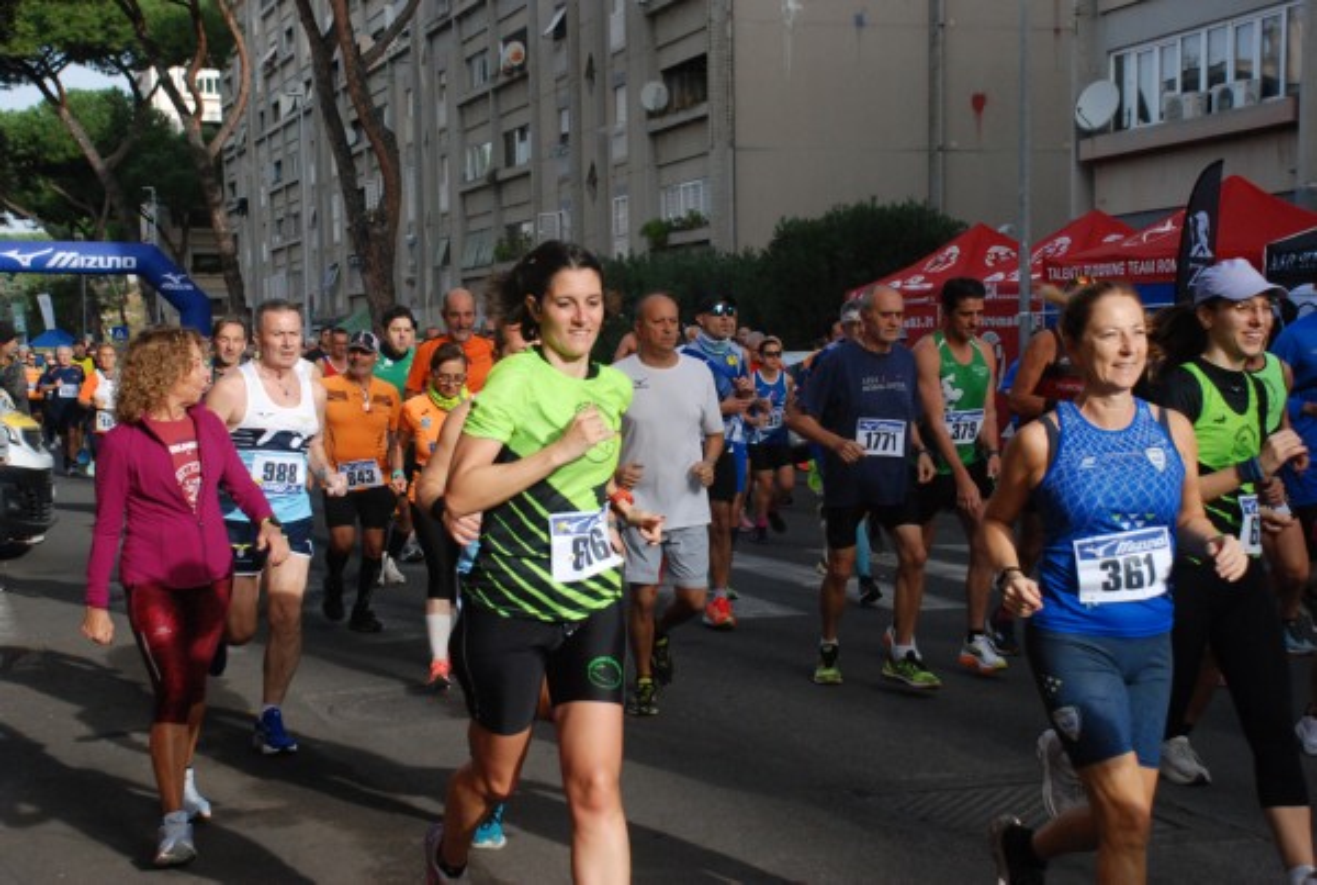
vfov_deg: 23.9
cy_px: 442
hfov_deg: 35.0
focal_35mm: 57
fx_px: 2090
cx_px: 658
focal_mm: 38
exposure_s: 1/1600
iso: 1000
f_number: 6.3
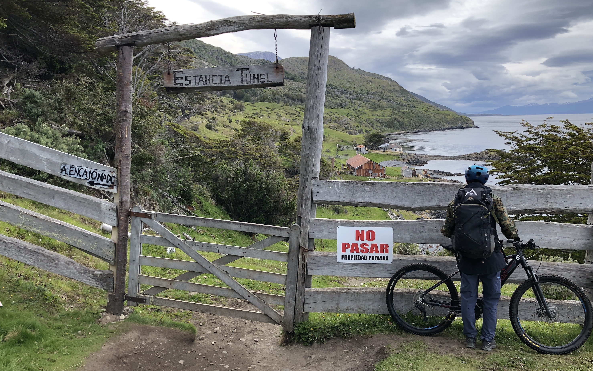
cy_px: 192
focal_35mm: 30
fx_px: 485
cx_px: 294
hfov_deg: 62.9
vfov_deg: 41.8
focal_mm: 3.99
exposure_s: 1/578
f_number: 1.8
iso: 20
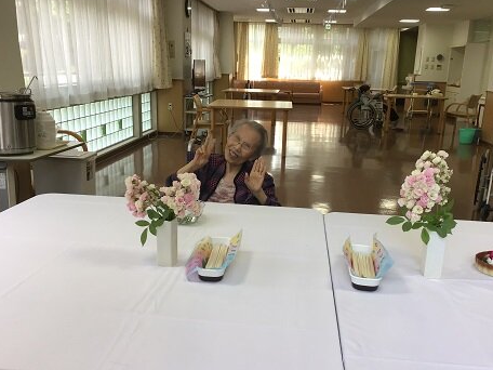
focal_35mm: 34
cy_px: 193
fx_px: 484
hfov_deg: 54.0
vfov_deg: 41.8
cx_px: 248
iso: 50
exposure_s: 1/120
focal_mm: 3.3
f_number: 2.4
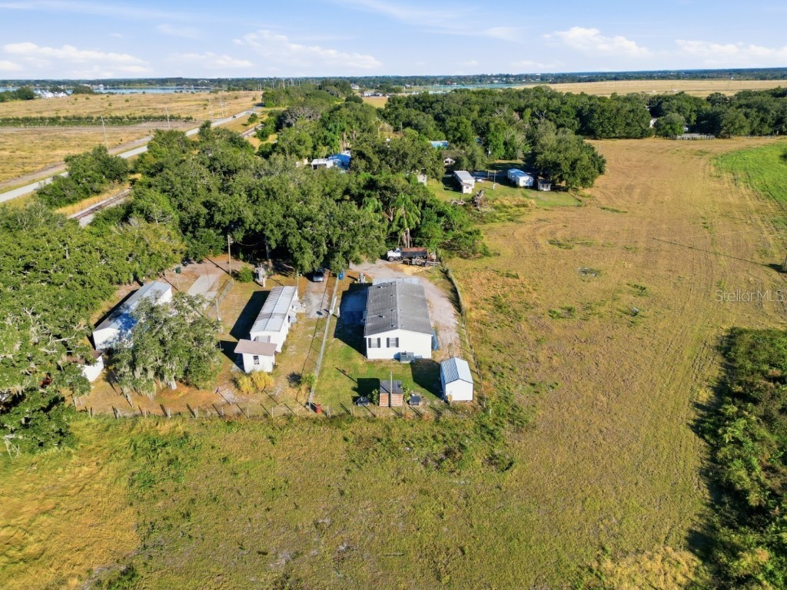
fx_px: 546
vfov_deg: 56.8
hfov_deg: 71.6
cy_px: 295
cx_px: 394
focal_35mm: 24
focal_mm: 6.7
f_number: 1.7
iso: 150
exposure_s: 1/6000
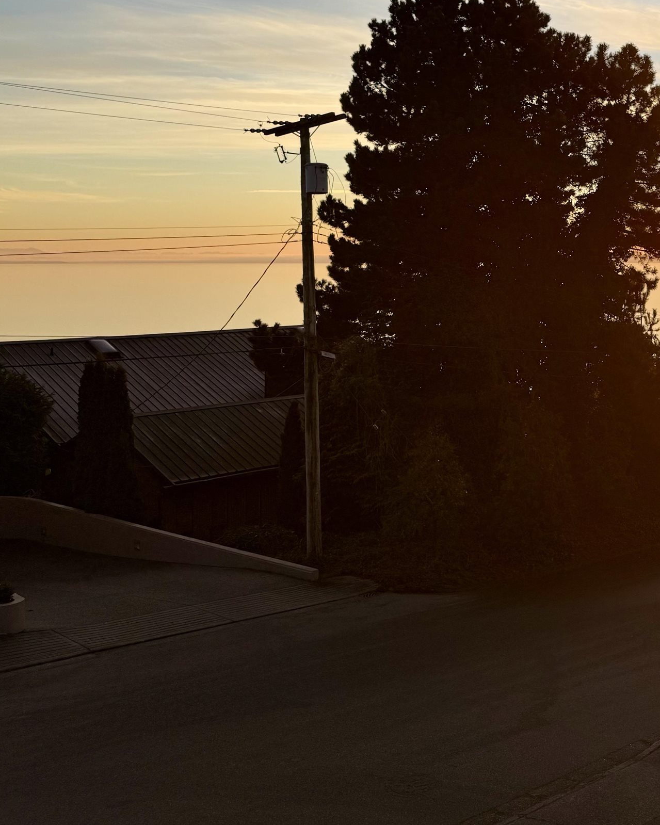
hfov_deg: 29.5
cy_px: 241
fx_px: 1099
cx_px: 755
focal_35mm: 45
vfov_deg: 40.4
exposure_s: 1/2907
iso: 80
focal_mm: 6.76
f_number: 1.78
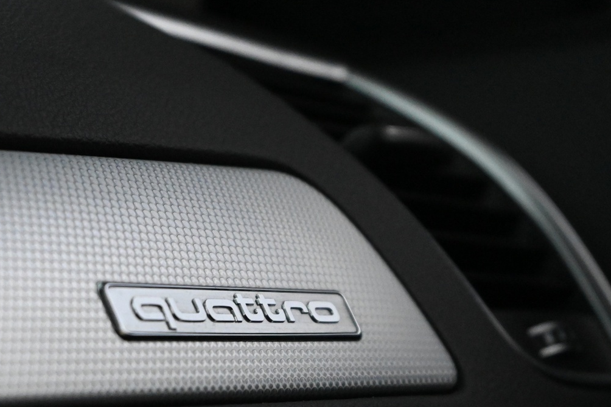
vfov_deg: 11.3
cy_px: 307
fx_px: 2053
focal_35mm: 121
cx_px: 270
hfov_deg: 16.9
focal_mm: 50
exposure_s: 1/80
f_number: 6.3
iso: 6400
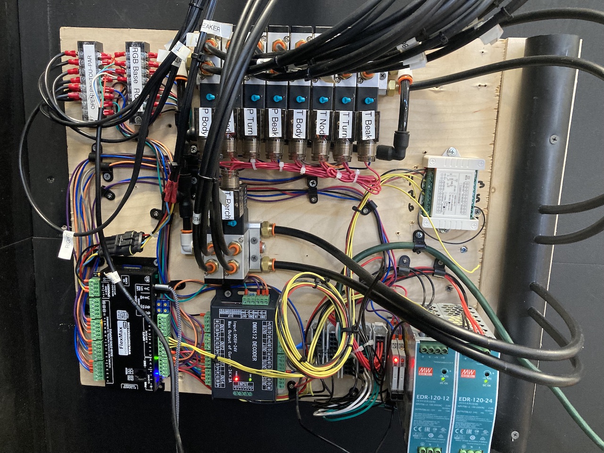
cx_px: 302
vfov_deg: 49.7
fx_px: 489
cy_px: 226
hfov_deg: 63.4
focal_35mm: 28
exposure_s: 1/48
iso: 320
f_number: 1.8
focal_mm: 3.99
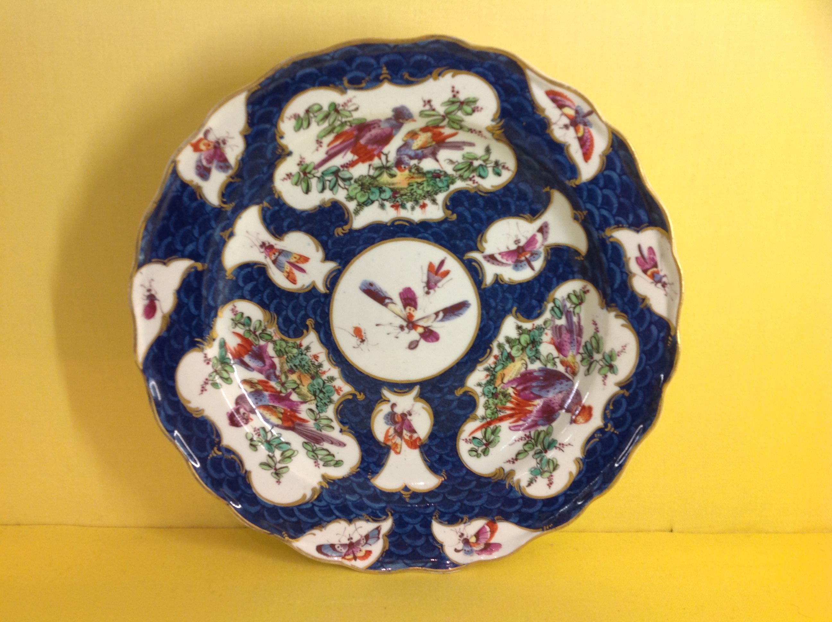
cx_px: 416
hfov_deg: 52.7
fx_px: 840
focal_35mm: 35
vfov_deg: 40.6
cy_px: 311
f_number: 2.4
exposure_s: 1/15
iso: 50
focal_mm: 4.28
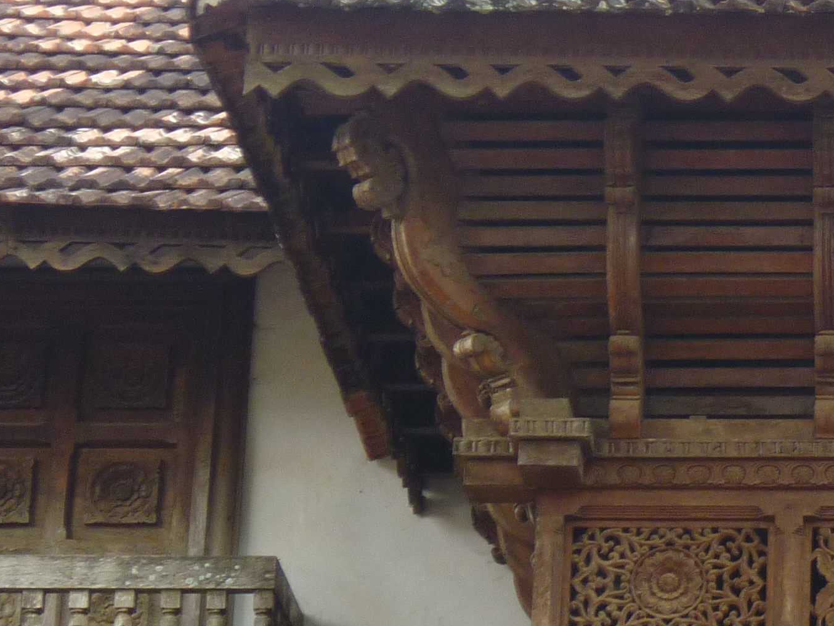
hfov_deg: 10.2
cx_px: 1129
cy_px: 238
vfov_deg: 7.9
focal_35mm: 189
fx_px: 4554
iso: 125
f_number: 3.9
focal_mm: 11.4
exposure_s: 1/40
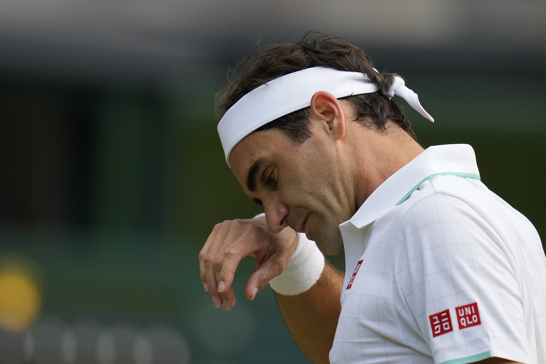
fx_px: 9099
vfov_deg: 2.3
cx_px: 273
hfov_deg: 3.4
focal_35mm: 600
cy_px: 182
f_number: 2.8
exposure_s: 1/2000
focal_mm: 400
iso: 800
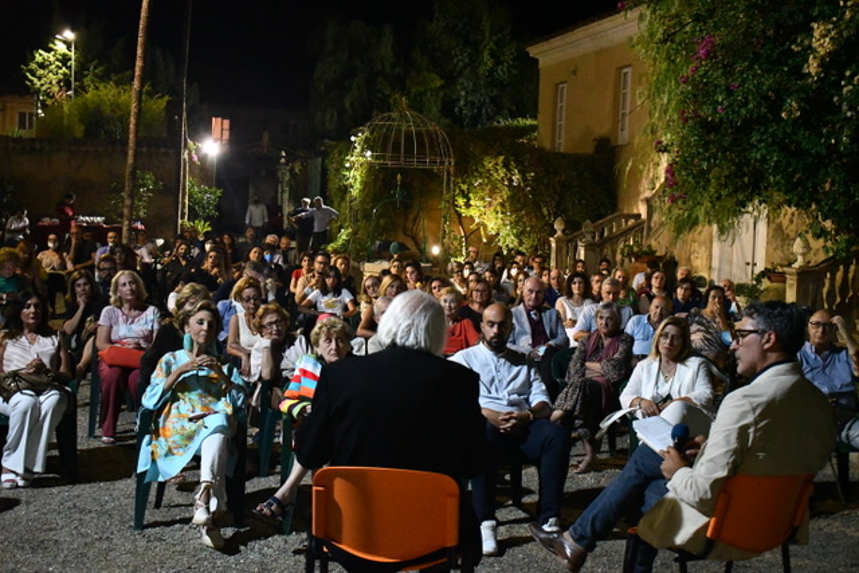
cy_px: 286
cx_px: 430
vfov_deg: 28.1
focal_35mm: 48
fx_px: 1146
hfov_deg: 41.1
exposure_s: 1/40
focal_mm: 32
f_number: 4.5
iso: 12800
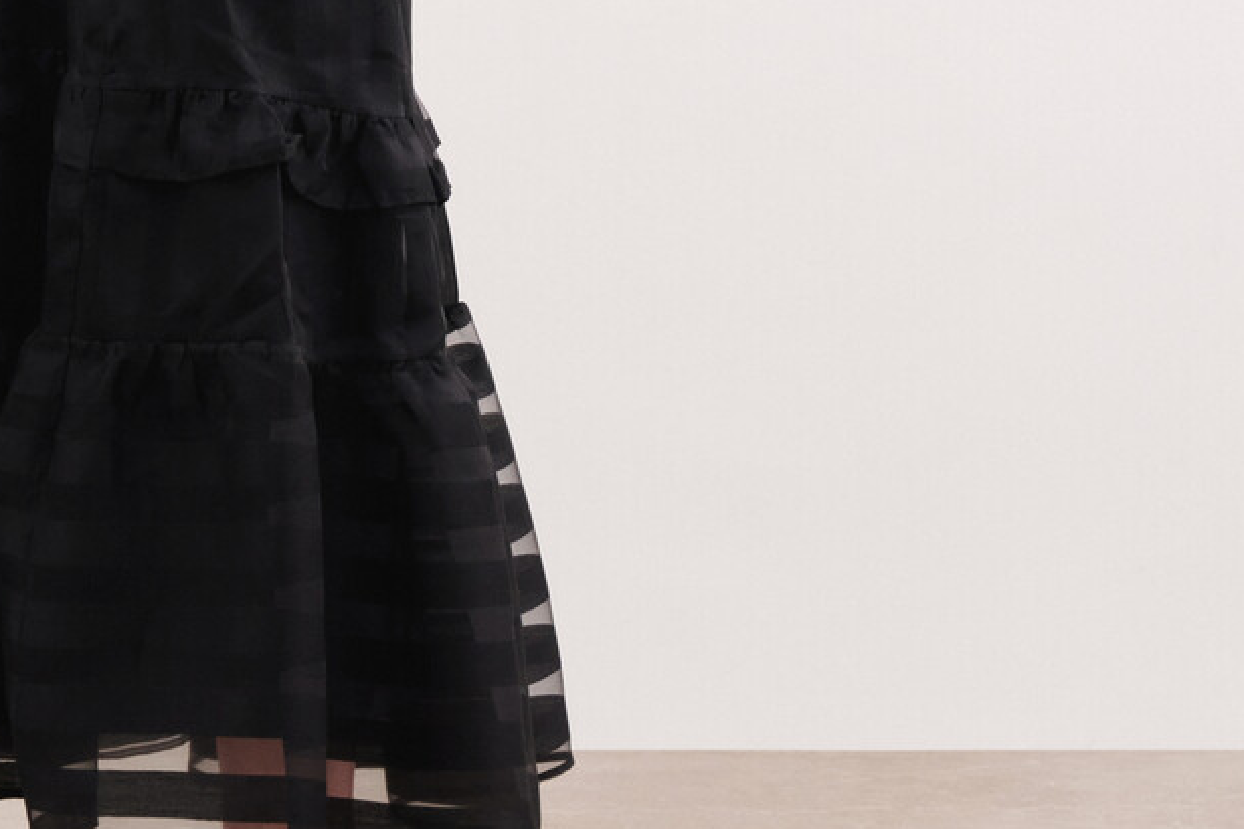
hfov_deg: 12.7
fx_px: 5563
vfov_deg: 8.4
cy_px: -372
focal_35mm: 161
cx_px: 261
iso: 400
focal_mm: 55
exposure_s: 1/160
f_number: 11
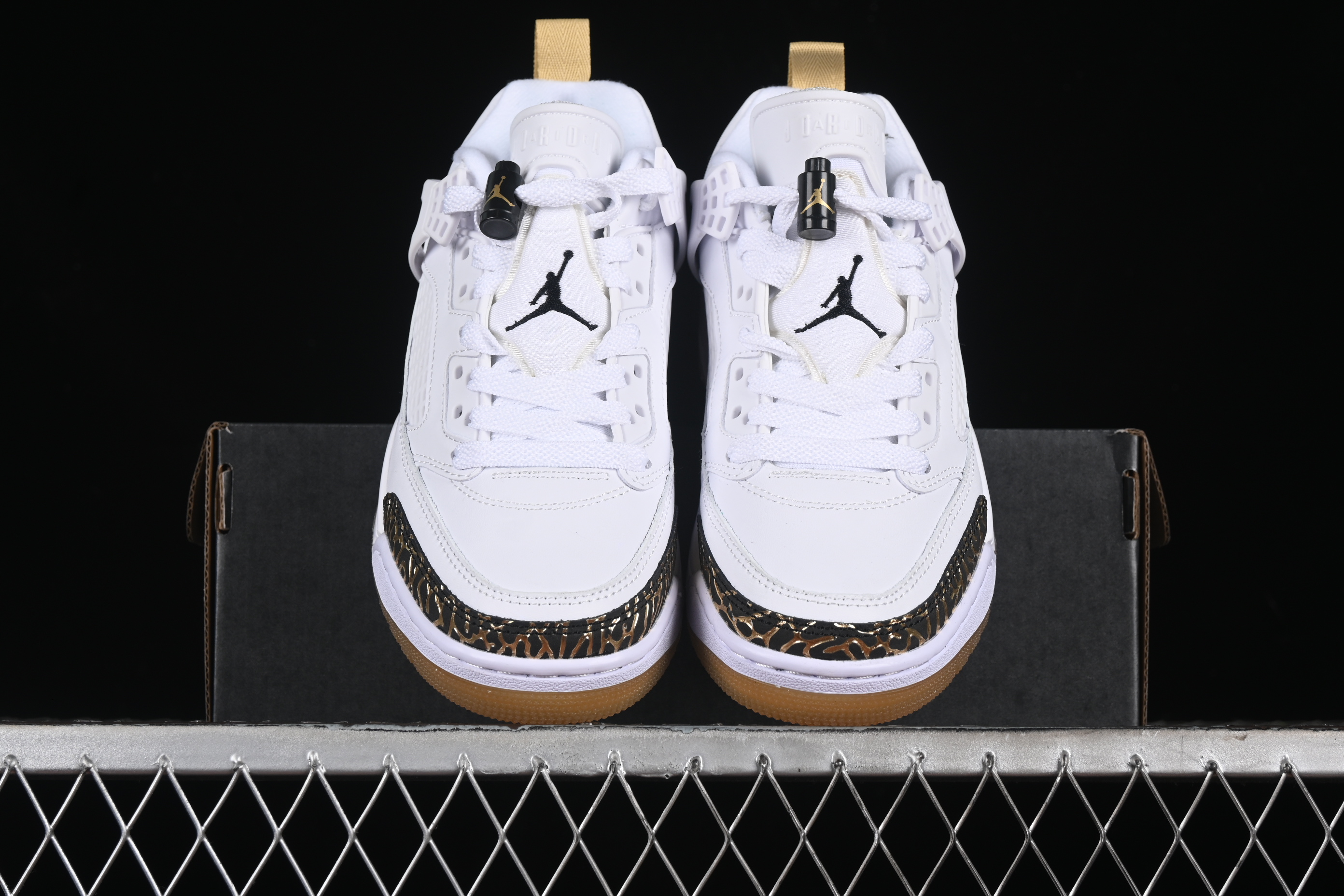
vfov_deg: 18.2
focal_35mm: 75
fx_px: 2800
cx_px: 672
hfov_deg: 27.0
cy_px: 448
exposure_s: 1/125
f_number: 8
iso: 160
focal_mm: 50
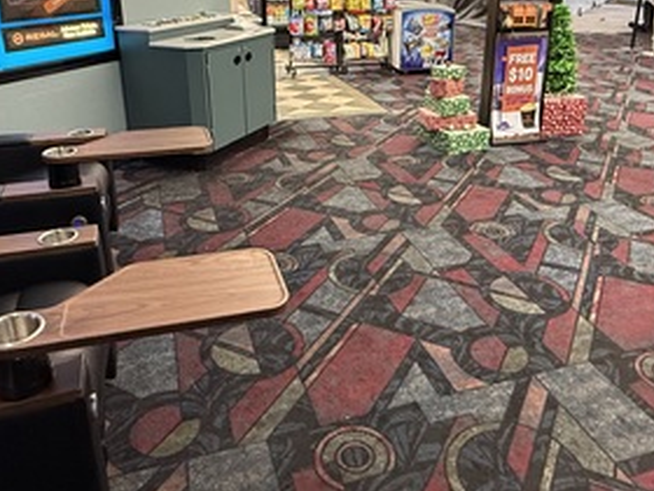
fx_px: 605
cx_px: 350
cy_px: 164
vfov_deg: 43.5
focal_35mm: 32
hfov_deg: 56.8
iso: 800
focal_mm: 2.22
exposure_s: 1/60
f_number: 2.2
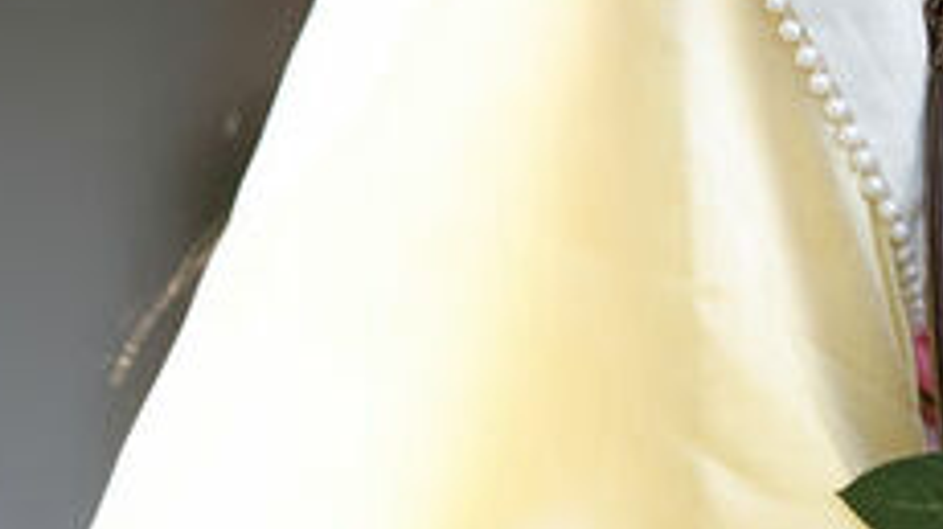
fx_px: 10170
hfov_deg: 5.3
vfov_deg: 3.0
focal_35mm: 407
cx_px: 189
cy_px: -656
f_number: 1.6
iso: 100
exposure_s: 1/250
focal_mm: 85
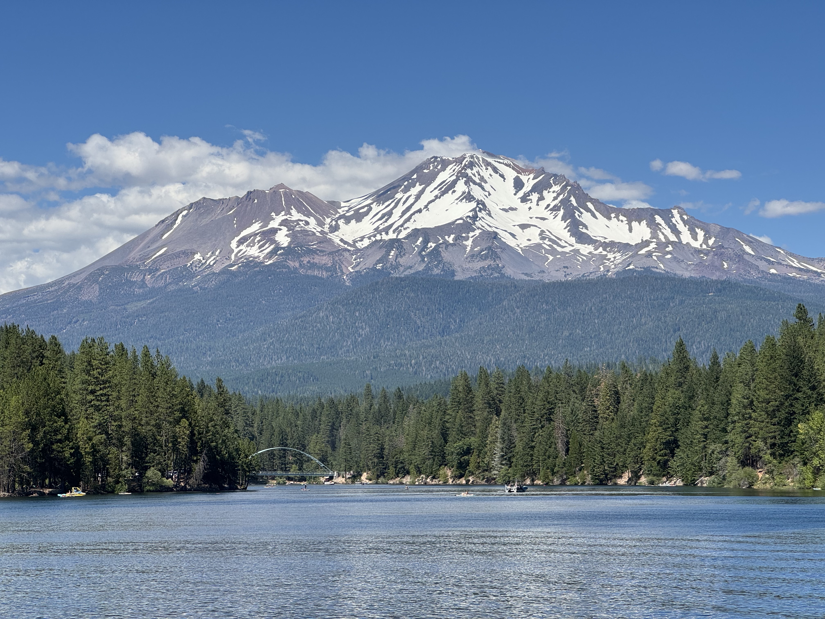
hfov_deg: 25.3
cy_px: 310
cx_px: 412
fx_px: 1835
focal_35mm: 77
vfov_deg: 19.1
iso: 25
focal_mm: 9
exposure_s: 1/1179
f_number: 2.8
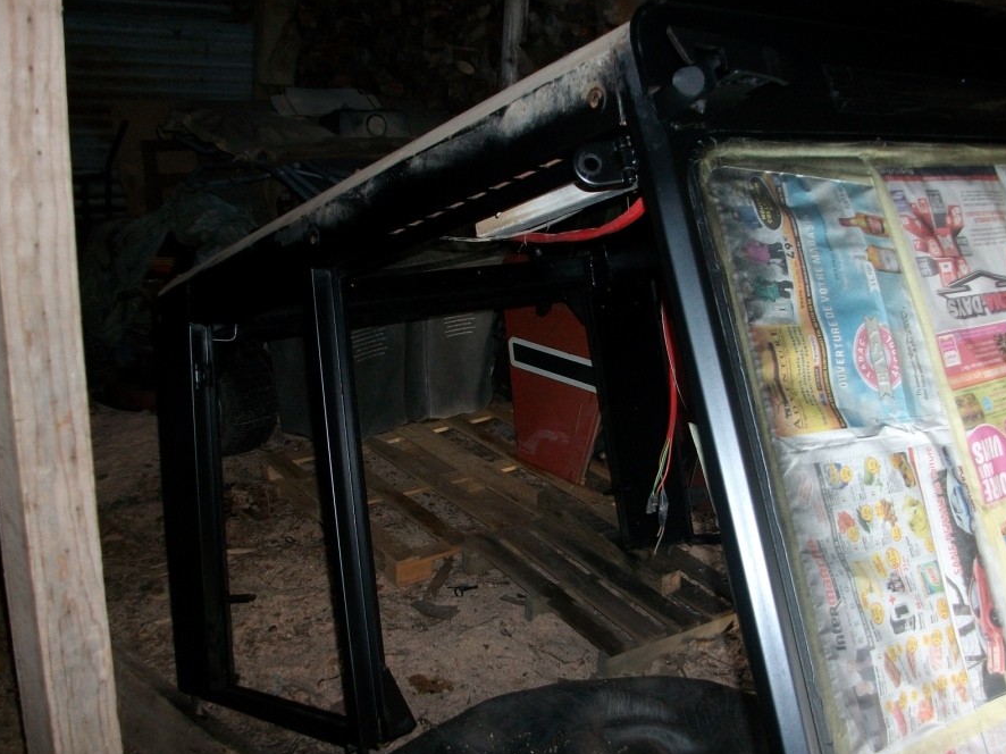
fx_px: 1075
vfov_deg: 38.6
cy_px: 405
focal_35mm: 37
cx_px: 558
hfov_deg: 50.1
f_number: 2.9
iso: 136
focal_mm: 5.7
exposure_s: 1/40
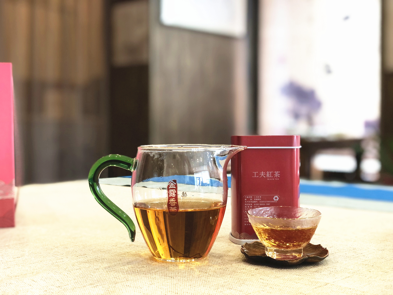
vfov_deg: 28.0
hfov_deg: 36.8
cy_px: 148
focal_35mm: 52
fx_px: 590
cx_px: 196
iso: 100
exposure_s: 1/33
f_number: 2.4
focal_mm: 6
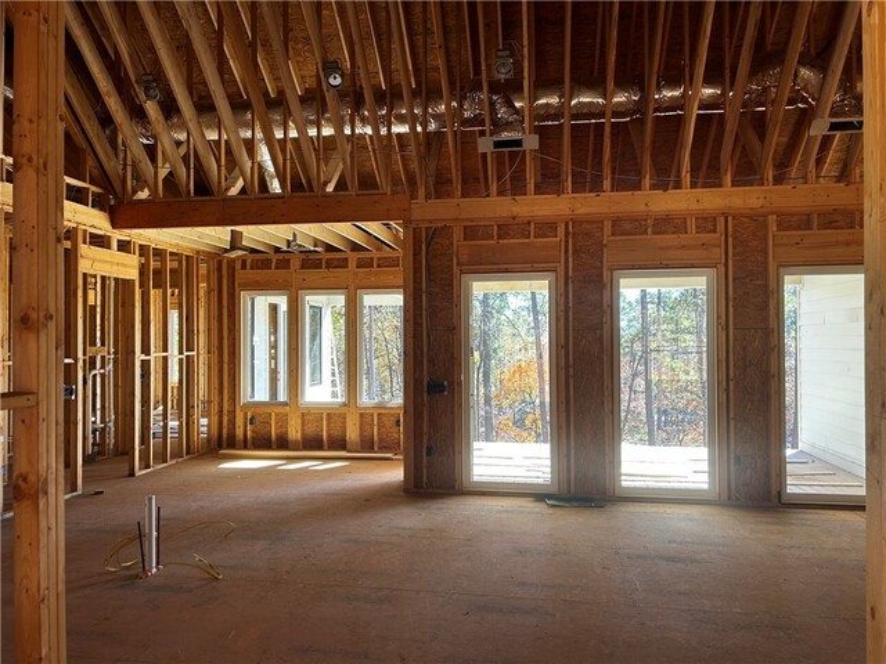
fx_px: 665
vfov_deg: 53.1
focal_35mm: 26
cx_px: 443
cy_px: 332
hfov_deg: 67.3
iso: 40
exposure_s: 1/121
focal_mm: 5.7
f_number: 1.5
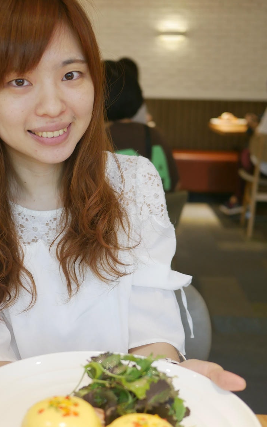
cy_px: 235
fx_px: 687
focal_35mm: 59
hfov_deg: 21.9
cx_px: 88
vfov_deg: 34.5
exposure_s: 1/60
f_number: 1.7
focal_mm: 20
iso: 250
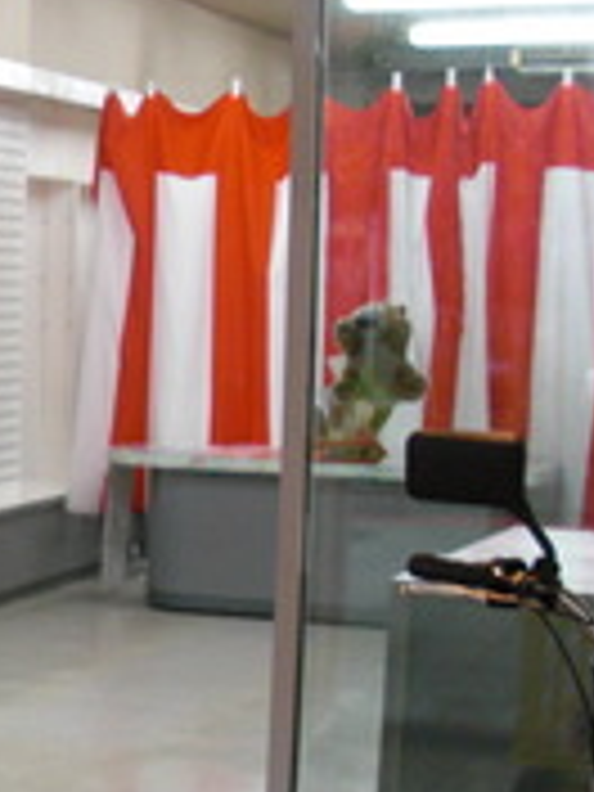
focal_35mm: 102
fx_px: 2334
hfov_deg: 13.3
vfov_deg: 19.2
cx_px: -423
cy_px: 565
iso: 200
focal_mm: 6.3
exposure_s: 1/80
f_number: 2.8
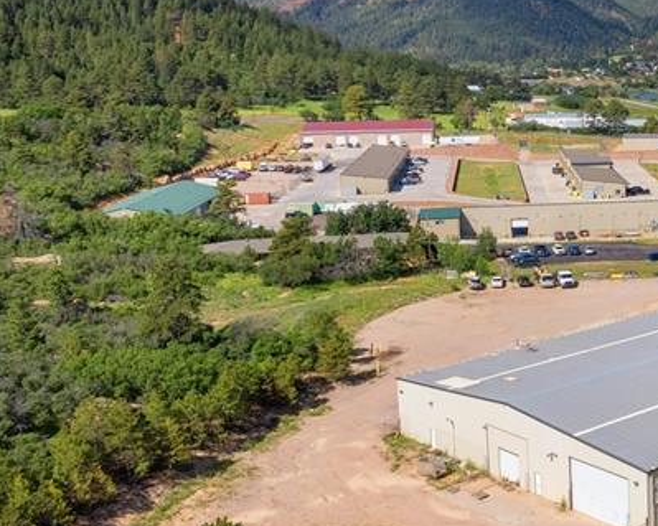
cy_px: 225
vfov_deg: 28.6
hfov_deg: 31.2
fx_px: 1032
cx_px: 736
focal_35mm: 53
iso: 100
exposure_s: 1/1600
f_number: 2.8
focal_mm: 8.38
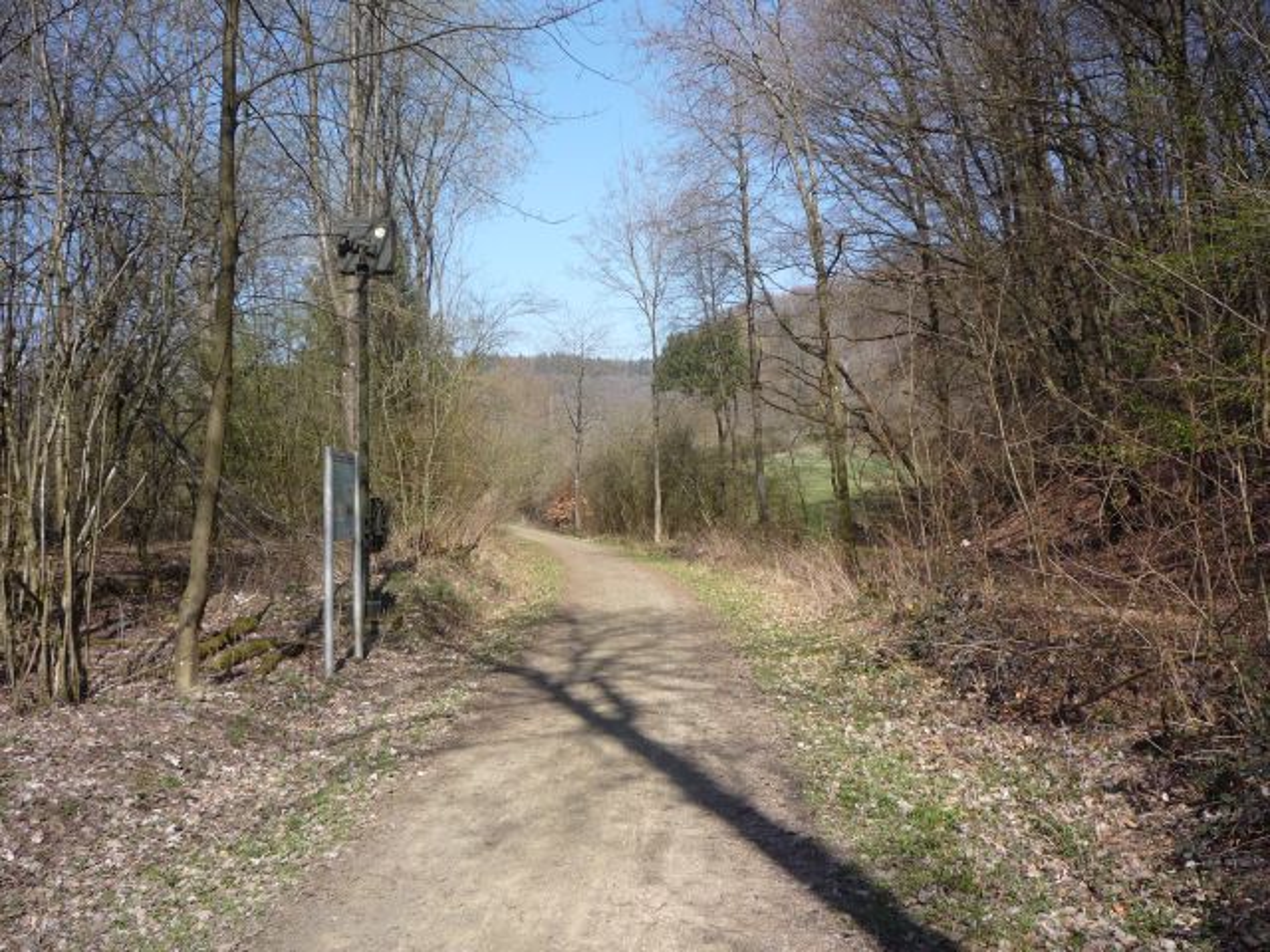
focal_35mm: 32
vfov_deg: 44.2
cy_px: 476
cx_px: 635
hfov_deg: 56.8
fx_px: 1174
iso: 100
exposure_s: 1/500
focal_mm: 5.2
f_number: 4
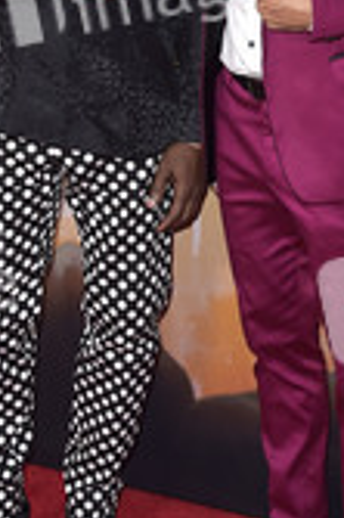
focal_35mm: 96
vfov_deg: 21.1
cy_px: 136
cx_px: 197
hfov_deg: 14.2
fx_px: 1379
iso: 500
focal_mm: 40
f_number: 5.6
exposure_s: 1/250
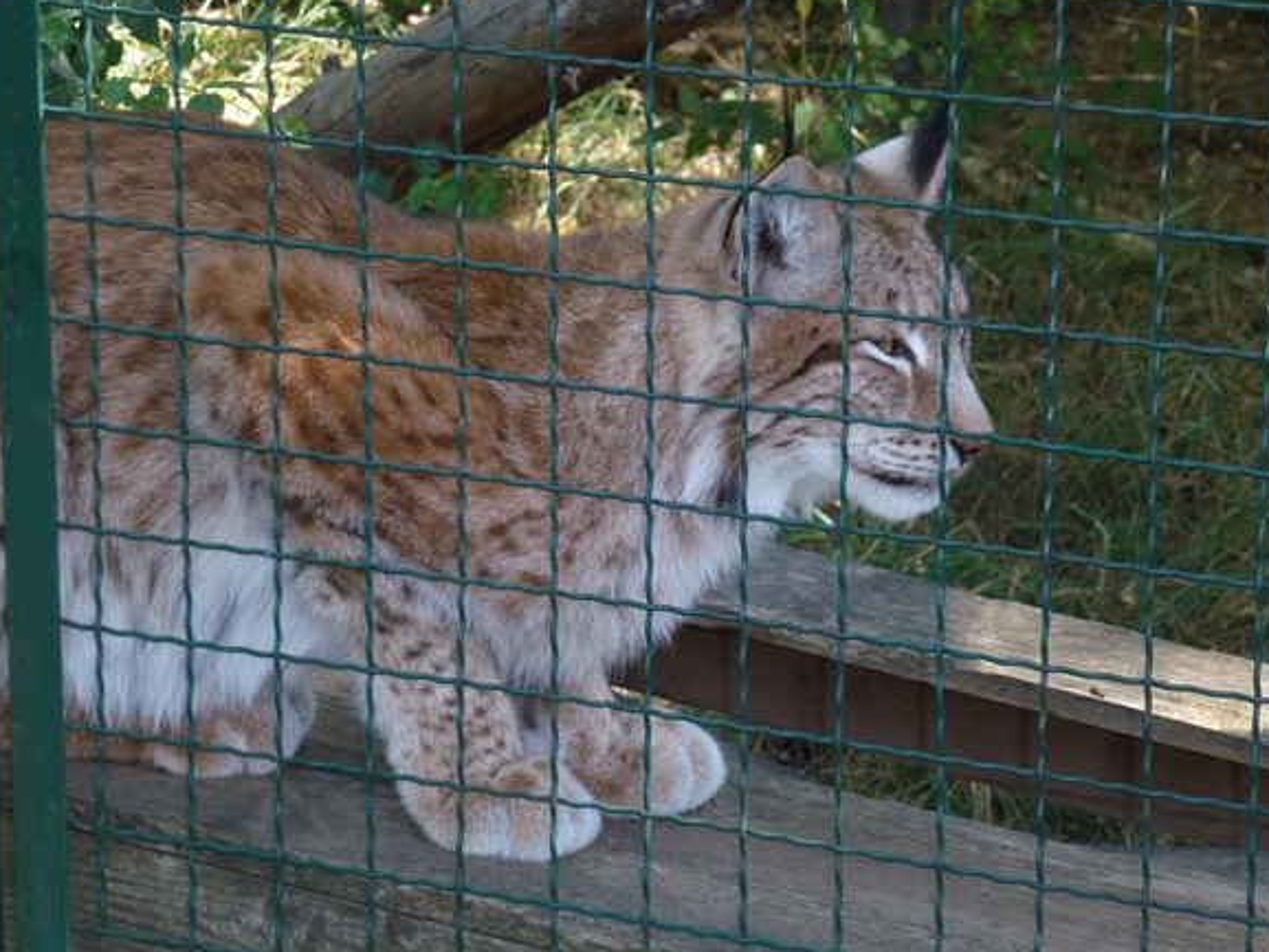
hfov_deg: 11.5
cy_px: 499
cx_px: 647
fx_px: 6307
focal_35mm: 172
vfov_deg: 8.6
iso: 250
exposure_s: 1/60
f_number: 5.3
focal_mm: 27.7
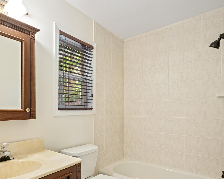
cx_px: 96
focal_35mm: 23
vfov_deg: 60.2
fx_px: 153
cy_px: 110
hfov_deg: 72.2
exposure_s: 1/10
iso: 800
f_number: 5.6
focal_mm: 16
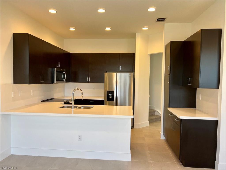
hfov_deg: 67.3
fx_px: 170
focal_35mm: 26
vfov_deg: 53.1
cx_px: 113
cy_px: 85
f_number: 1.5
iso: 80
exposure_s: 1/120
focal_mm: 5.7
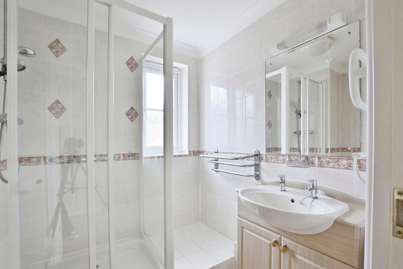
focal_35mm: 15
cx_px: 202
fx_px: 168
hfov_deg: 100.4
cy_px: 134
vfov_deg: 77.3
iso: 500
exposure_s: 1/20
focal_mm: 10
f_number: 9
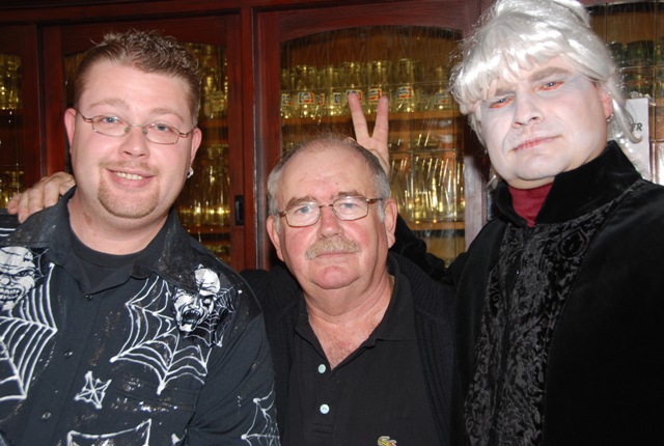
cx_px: 332
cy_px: 223
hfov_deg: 41.0
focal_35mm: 48
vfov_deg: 28.2
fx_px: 887
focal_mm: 32
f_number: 5
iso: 200
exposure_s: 1/60
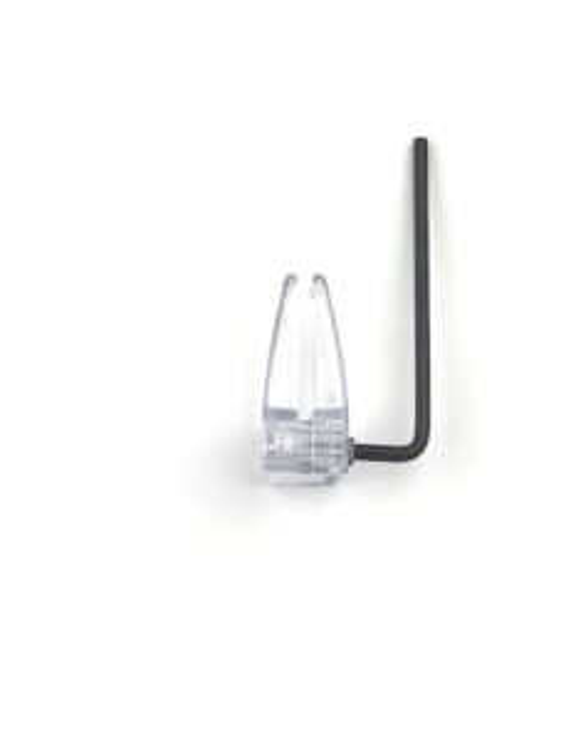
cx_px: 344
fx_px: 1721
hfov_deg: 18.7
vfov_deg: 24.7
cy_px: 378
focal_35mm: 79
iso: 16
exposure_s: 1/122
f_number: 2.4
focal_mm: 6
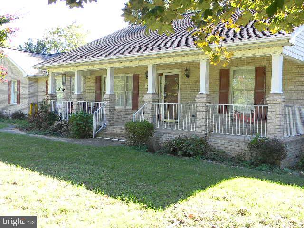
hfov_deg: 51.4
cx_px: 152
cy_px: 114
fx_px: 316
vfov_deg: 39.7
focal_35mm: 36
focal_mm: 6.4
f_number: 3.7
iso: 80
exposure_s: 1/53.7
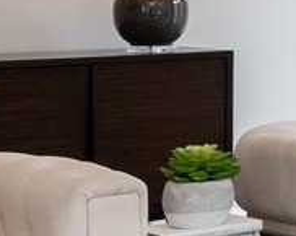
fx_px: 1085
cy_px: -26
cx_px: 787
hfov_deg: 11.6
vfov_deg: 12.2
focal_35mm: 124
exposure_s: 1/20
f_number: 8
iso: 200
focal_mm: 15
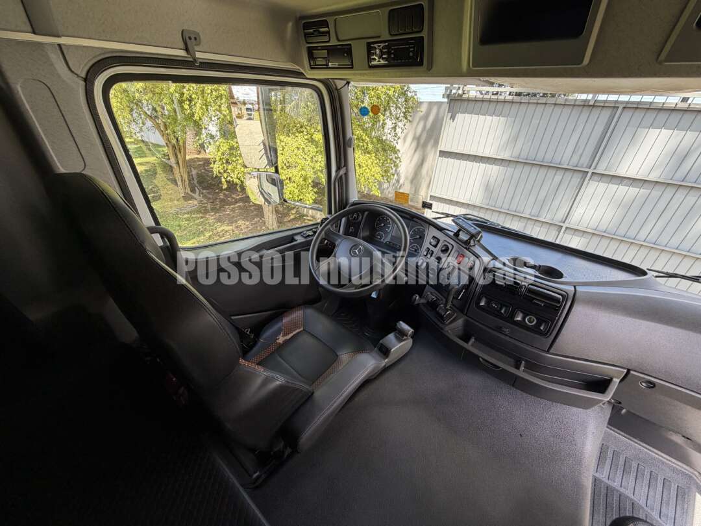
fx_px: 284
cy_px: 263
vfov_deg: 85.7
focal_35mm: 14
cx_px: 350
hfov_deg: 102.1
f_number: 2.2
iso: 50
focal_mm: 2.22
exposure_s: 1/121
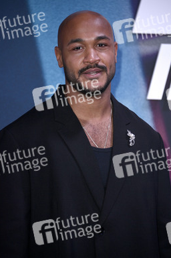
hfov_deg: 5.7
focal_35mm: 239
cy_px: 129
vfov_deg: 8.6
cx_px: 86
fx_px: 1706
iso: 800
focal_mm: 230
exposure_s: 1/250
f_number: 5.6
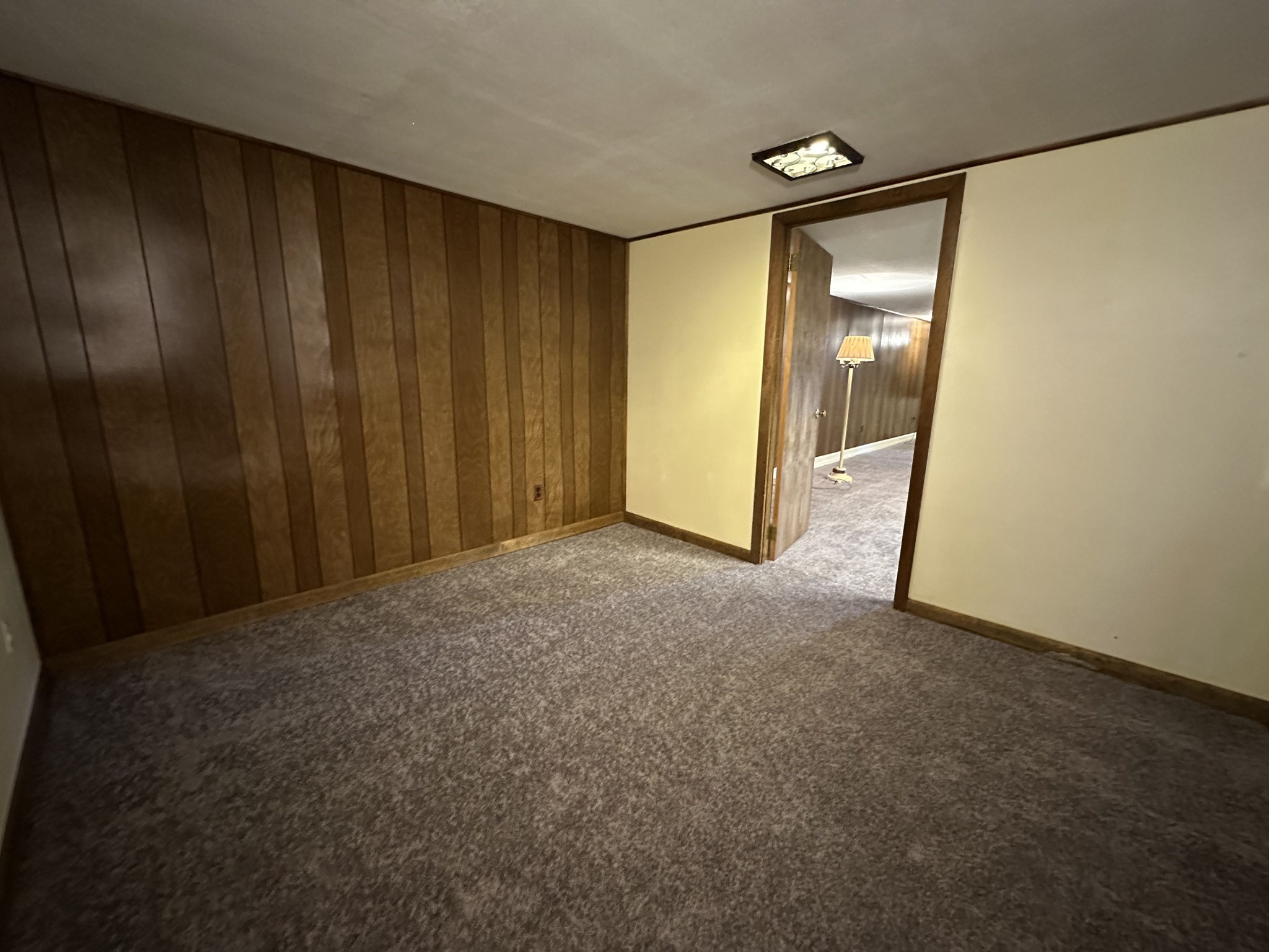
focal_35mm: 14
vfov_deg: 85.7
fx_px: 513
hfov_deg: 102.1
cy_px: 476
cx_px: 634
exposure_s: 1/40
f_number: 2.2
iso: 1000
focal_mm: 2.22
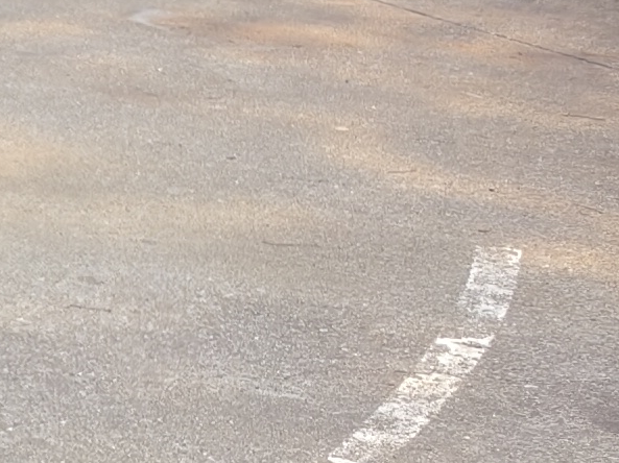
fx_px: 2841
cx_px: -1510
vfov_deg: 9.3
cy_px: 53
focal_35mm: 159
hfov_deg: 8.9
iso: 71
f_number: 1.57
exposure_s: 1/972
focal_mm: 5.6
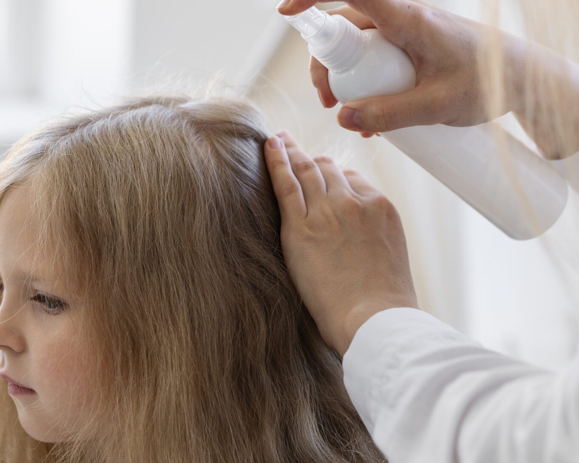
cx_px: 143
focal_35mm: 97
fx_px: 1662
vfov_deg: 15.9
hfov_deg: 19.6
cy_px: 235
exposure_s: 1/100
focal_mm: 55
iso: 250
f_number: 2.8
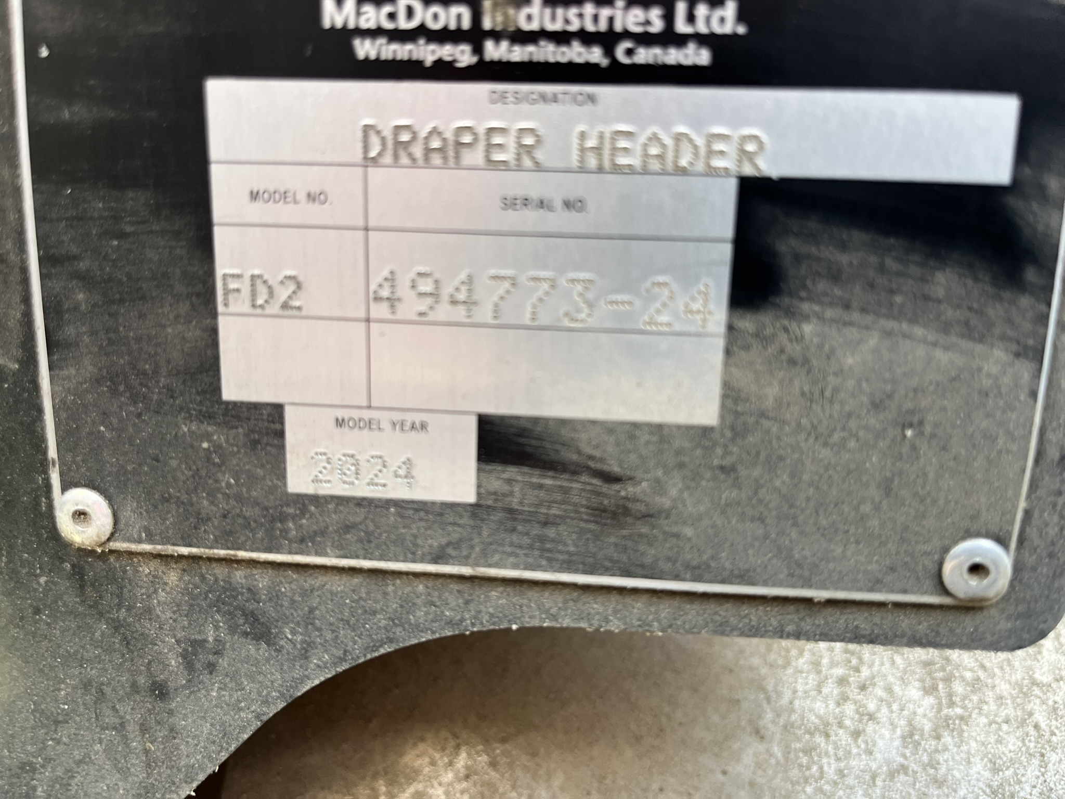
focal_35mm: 26
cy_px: 400
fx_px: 800
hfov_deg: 67.3
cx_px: 532
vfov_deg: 53.1
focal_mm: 5.1
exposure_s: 1/122
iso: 80
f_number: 1.6
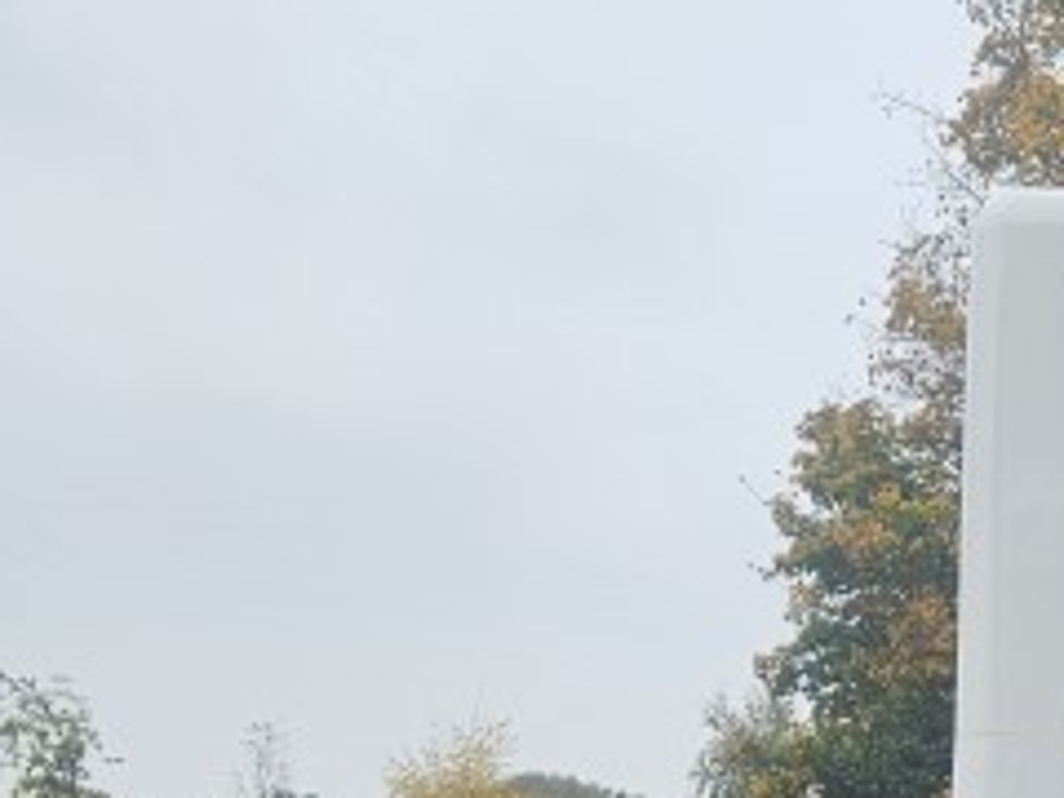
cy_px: 1042
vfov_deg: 14.5
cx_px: 1623
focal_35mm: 98
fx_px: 3012
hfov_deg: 17.8
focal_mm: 5.4
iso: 32
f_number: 1.8
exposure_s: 1/180
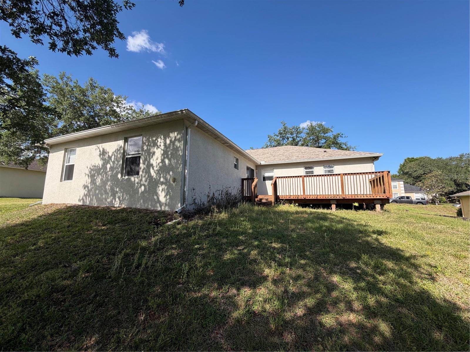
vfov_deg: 85.7
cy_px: 176
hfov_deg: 102.1
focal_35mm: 14
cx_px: 235
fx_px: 190
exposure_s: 1/770
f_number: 2.2
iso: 32
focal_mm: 2.22
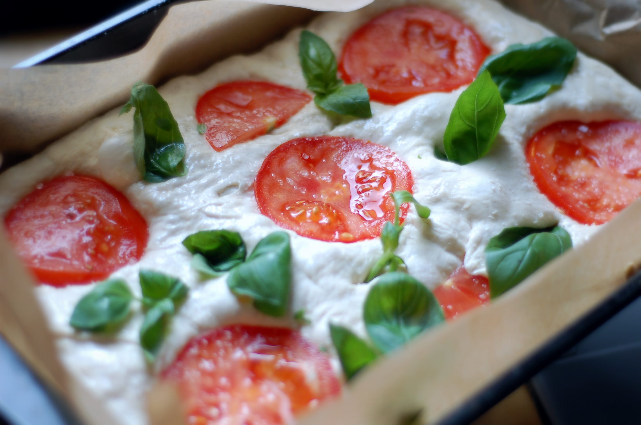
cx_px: 320
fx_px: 1333
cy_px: 212
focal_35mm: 75
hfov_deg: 27.0
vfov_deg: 18.1
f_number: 1.8
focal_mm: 50
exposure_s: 1/50
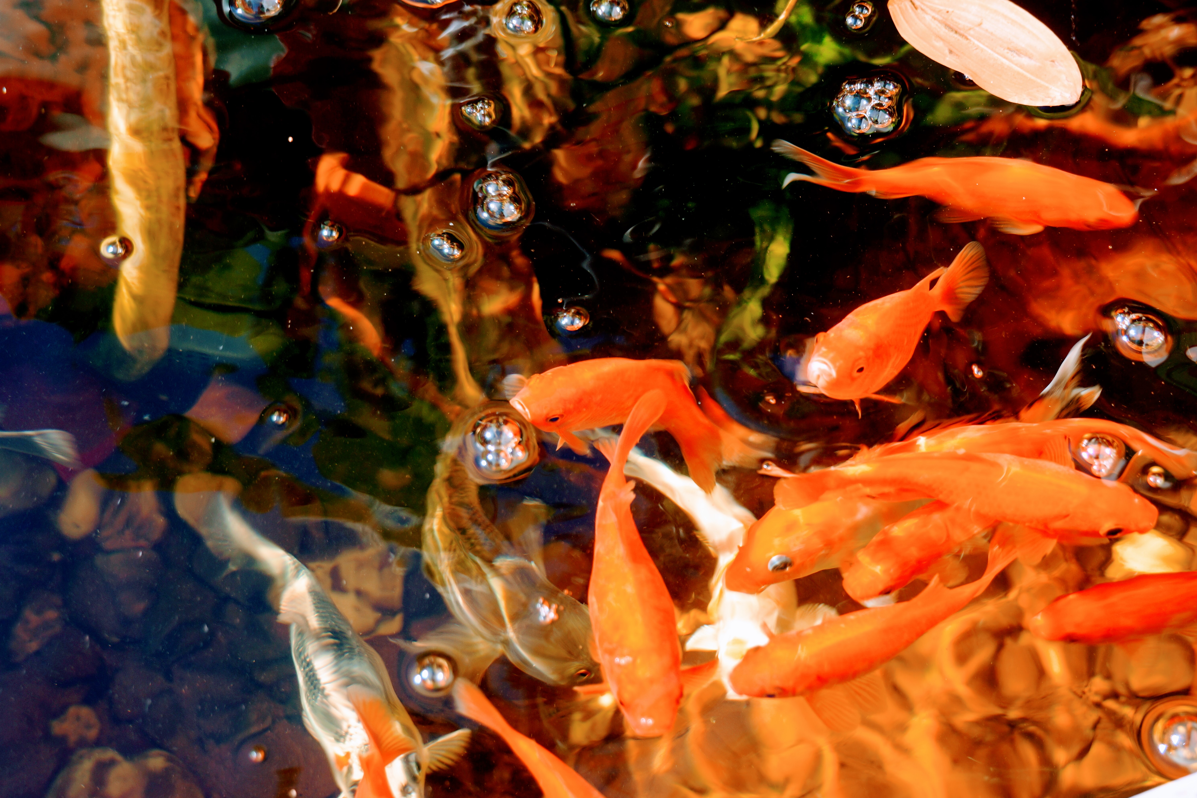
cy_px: 399
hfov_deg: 27.0
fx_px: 2494
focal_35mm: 75
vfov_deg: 18.2
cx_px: 598
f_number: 5.6
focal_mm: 50
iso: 100
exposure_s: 1/100
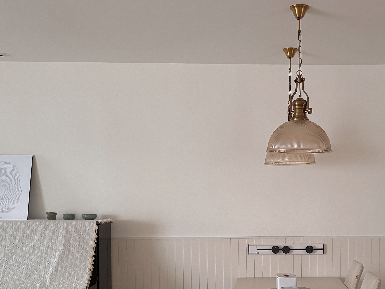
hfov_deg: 39.7
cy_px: 226
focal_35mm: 47
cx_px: 273
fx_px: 523
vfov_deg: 30.2
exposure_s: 1/44
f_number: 1.78
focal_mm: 6.76
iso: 800
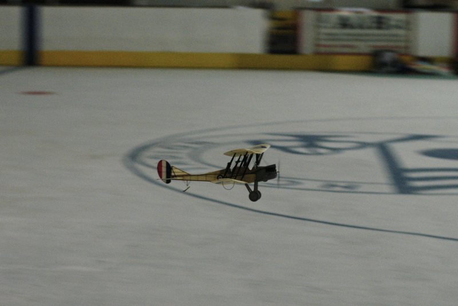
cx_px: 229
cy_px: 153
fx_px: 954
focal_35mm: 75
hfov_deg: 27.0
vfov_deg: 18.2
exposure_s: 1/60
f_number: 4
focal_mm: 50
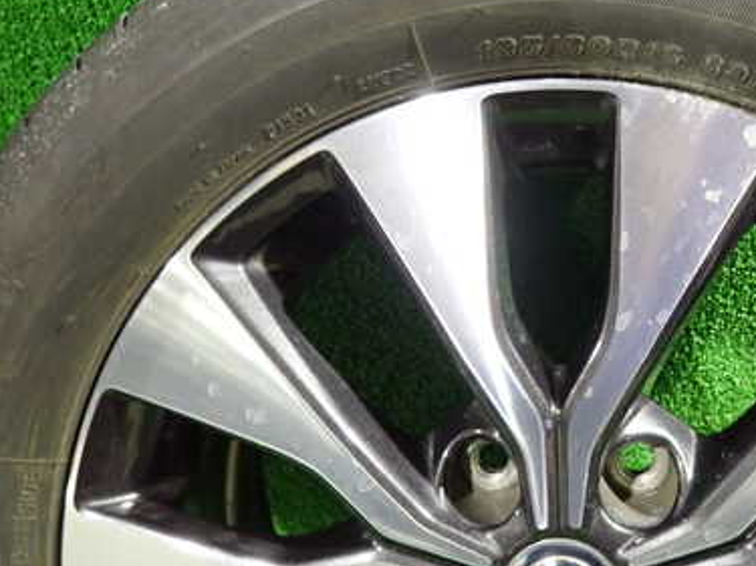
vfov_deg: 35.6
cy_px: 185
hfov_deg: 45.2
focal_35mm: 40
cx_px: 569
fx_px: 873
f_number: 2
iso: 800
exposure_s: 1/15
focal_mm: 4.5
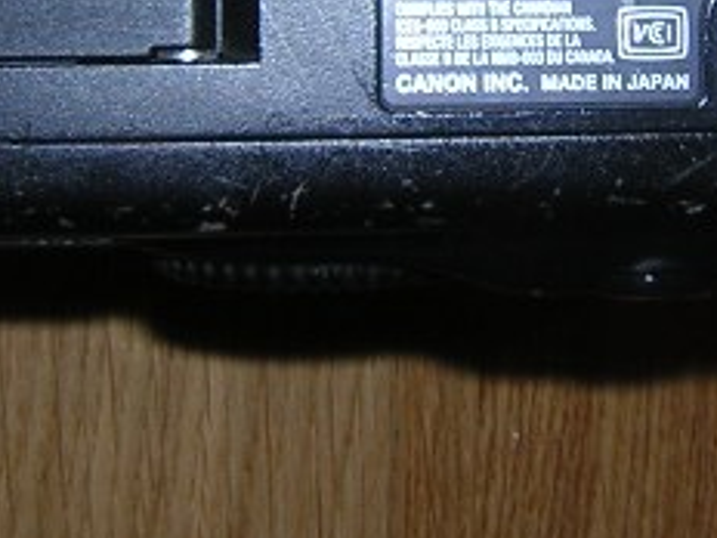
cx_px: 464
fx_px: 2568
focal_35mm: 124
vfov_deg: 11.8
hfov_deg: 15.9
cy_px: -53
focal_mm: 4.7
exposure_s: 1/60.1
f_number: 5.2
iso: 100
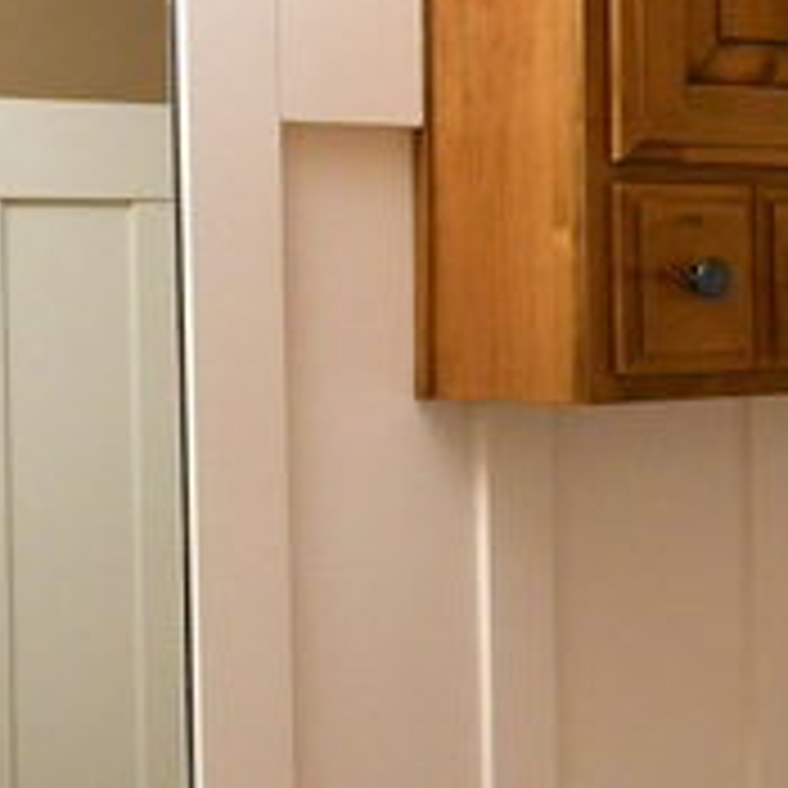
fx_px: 2112
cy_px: 365
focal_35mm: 82
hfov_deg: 21.1
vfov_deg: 21.1
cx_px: 414
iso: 1250
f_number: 4
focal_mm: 15
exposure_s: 1/125
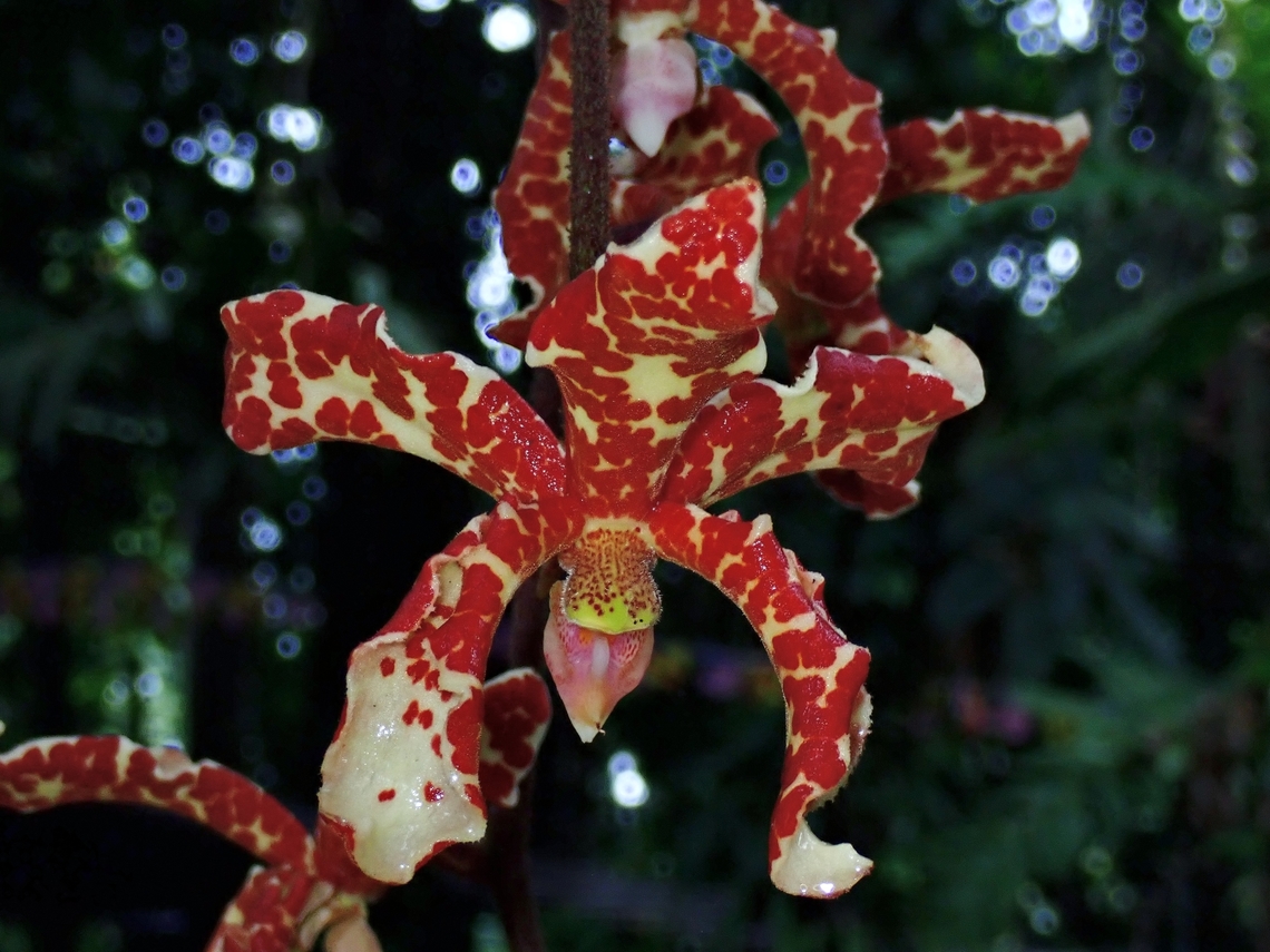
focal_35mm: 71
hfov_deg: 27.4
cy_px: 476
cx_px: 635
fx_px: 2605
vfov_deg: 20.7
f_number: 5.6
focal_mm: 12.73
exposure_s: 1/125
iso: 250
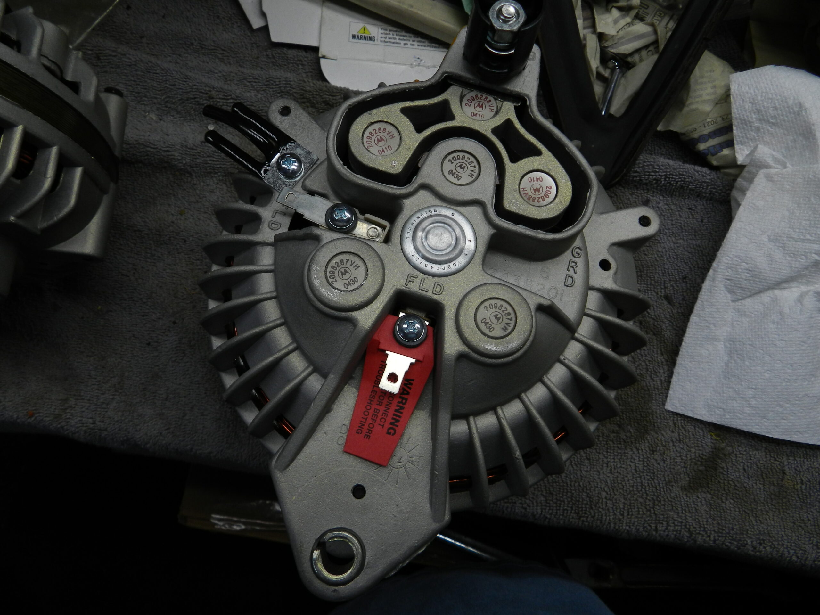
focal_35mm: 23
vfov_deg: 58.9
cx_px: 410
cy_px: 308
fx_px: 545
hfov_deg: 73.9
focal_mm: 4
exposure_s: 1/160
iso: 160
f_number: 3.4
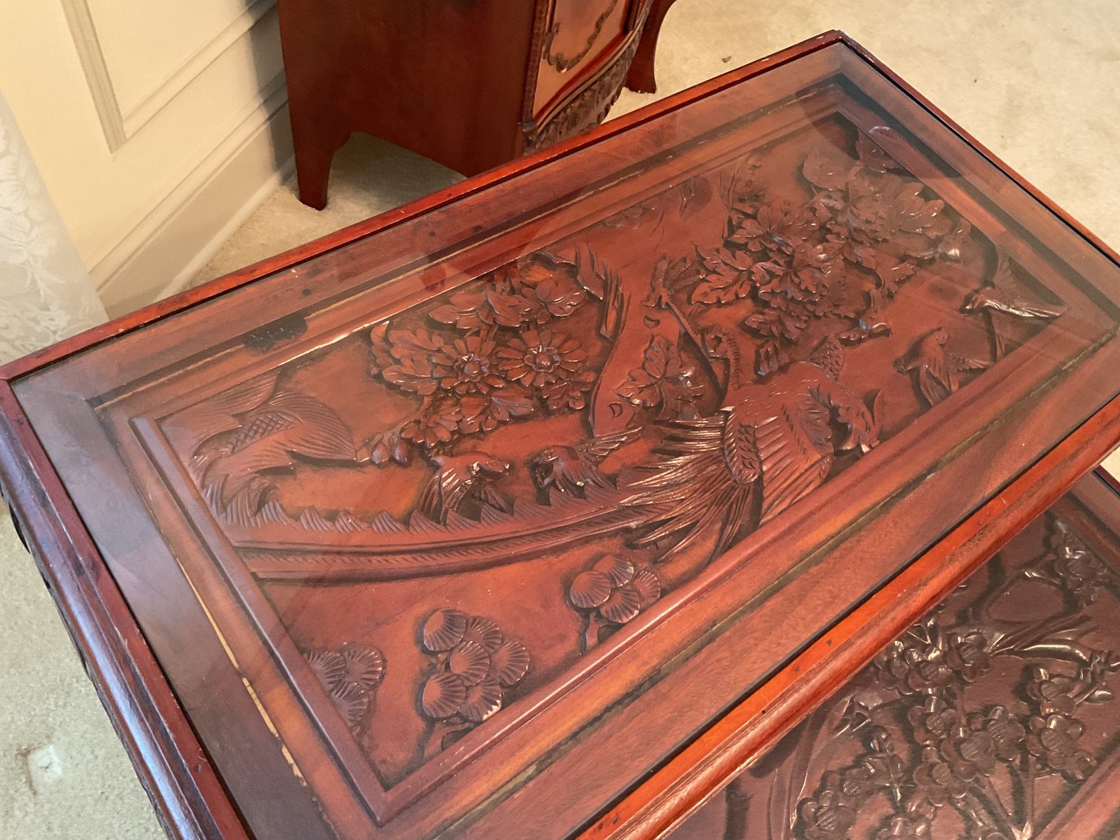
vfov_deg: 48.2
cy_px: 420
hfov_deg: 61.7
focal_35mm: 29
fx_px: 938
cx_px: 560
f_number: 1.8
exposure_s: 1/30
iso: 320
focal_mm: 3
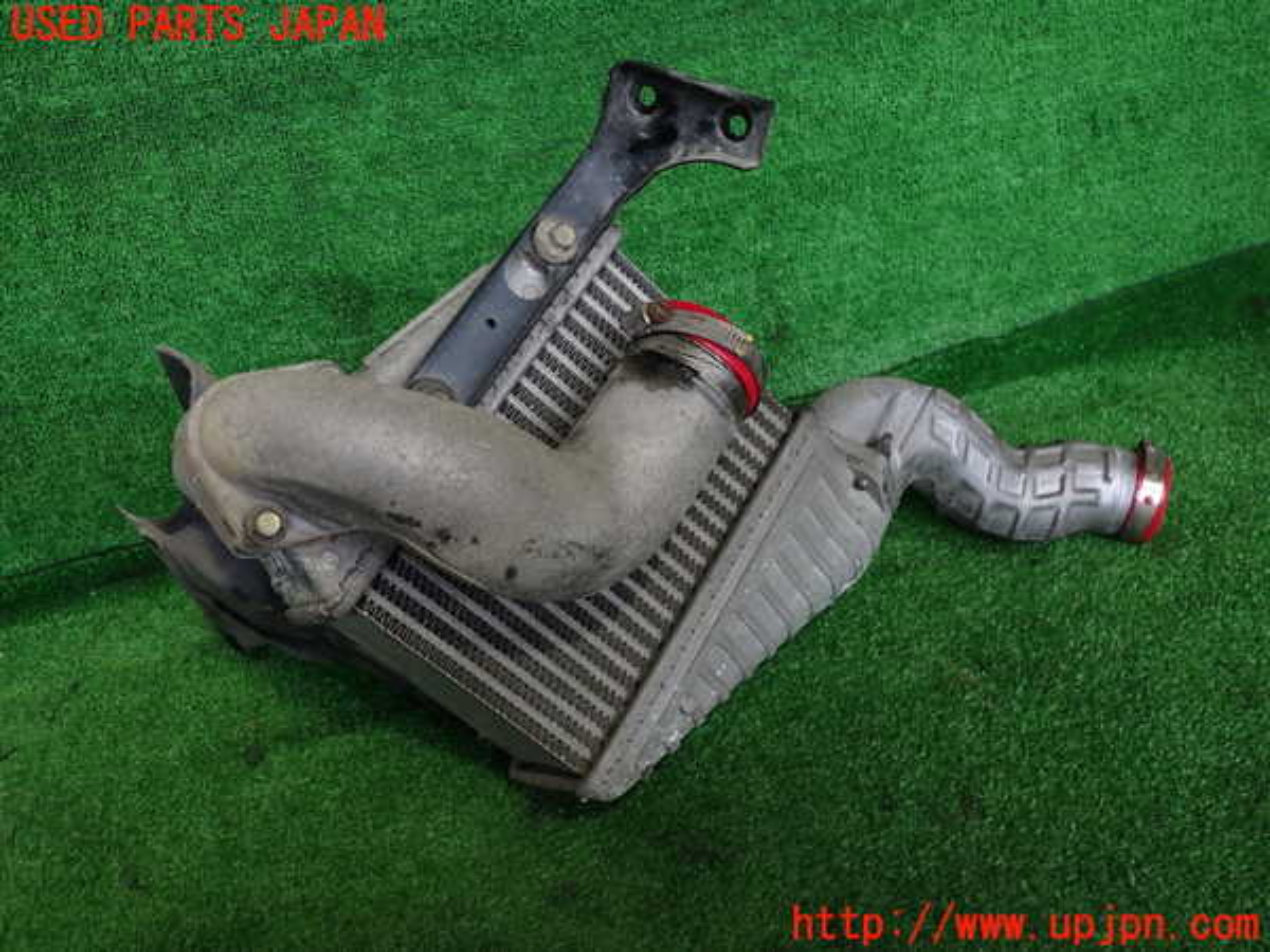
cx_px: 635
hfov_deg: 60.0
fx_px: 1101
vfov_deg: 46.8
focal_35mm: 30
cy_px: 476
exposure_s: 1/60
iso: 200
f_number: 2.3
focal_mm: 5.4
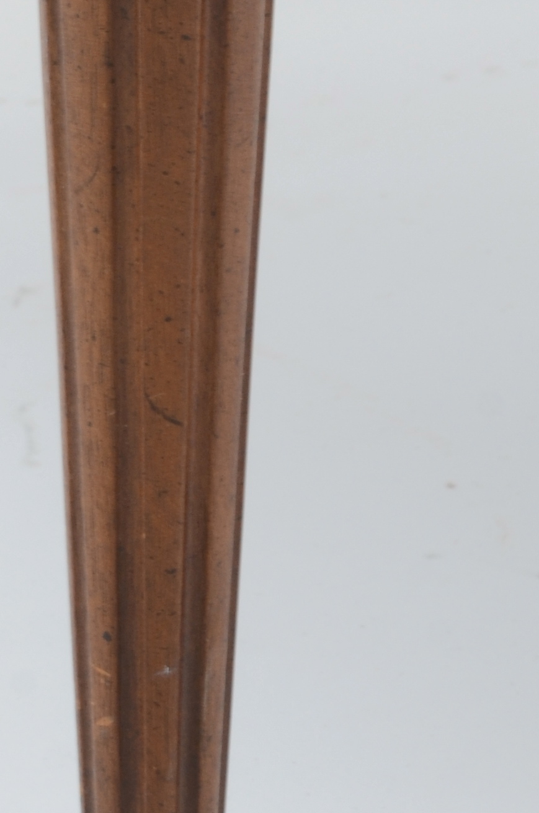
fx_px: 8387
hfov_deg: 3.7
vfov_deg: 5.5
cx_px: 5
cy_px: -140
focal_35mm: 372
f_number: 11
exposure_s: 1/125
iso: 200
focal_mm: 66
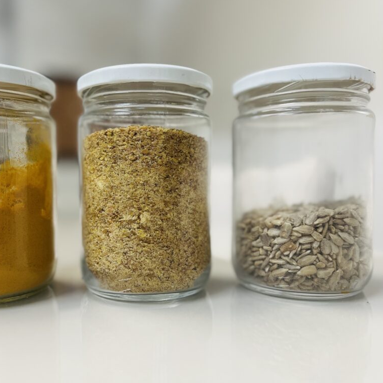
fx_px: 388
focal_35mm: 31
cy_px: 190
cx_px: 147
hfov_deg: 52.1
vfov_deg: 52.5
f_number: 1.5
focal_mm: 5.7
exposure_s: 1/60
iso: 200
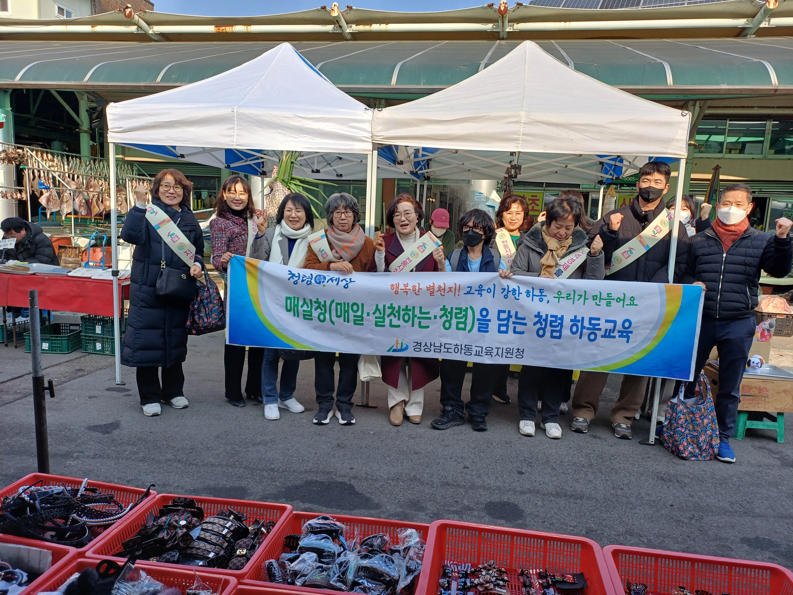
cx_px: 396
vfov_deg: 54.9
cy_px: 298
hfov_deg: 69.4
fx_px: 573
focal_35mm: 25
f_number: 1.8
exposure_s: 1/628
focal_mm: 4.65
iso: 50
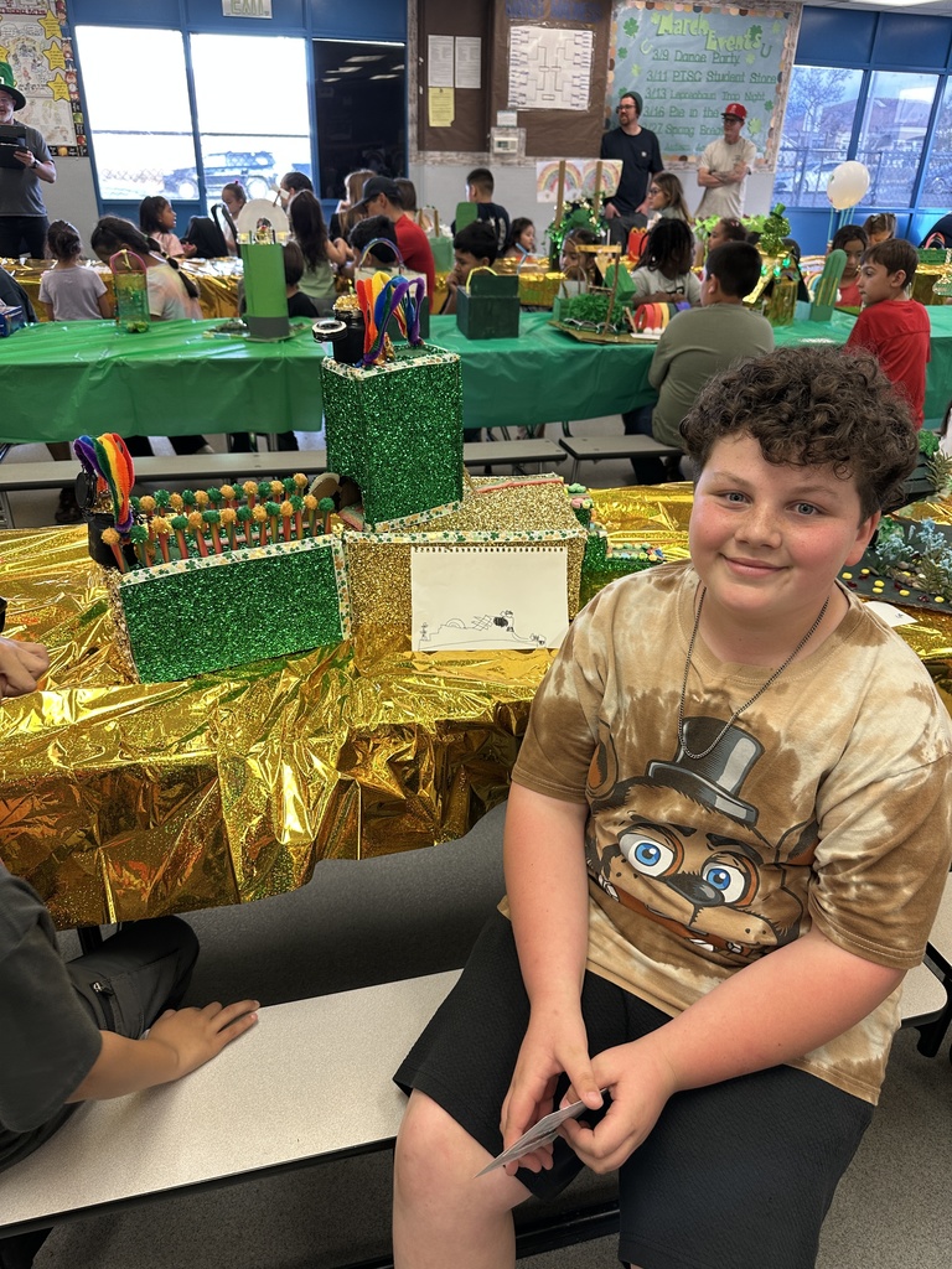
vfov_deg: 71.6
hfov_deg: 56.8
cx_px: 476
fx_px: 880
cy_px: 634
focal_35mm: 24
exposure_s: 1/60
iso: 125
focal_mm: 6.86
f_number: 1.78
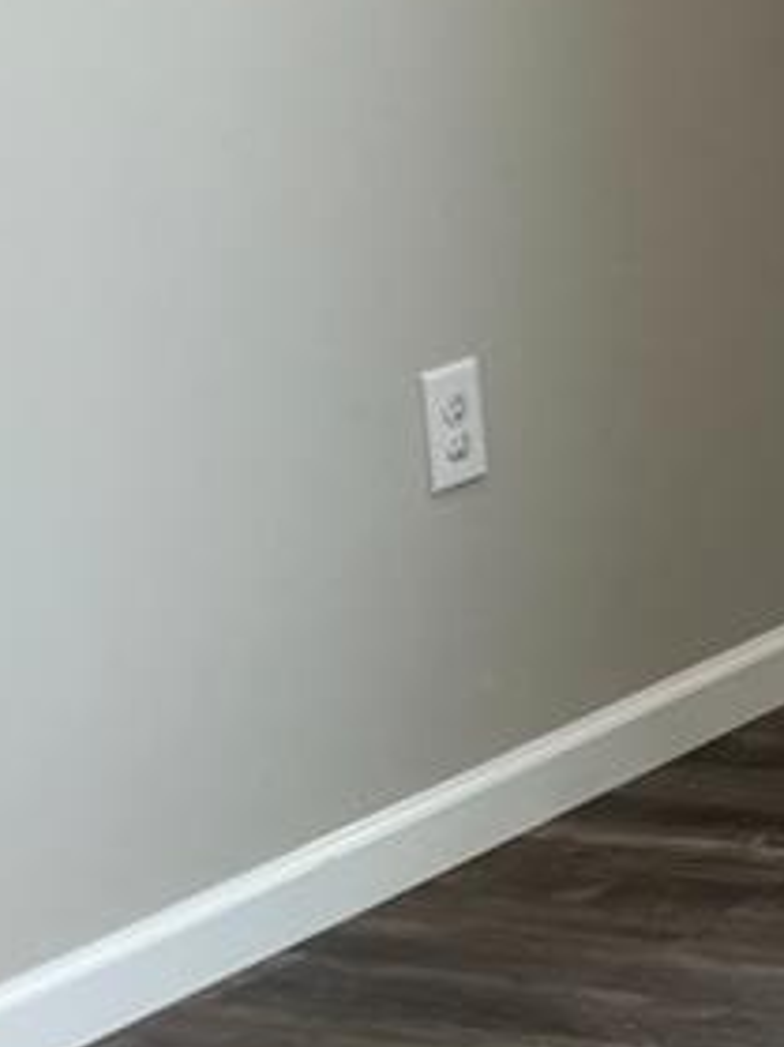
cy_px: 120
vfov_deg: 14.0
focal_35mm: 140
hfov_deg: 9.6
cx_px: 1791
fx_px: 4231
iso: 50
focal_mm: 5.7
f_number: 1.5
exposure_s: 1/165
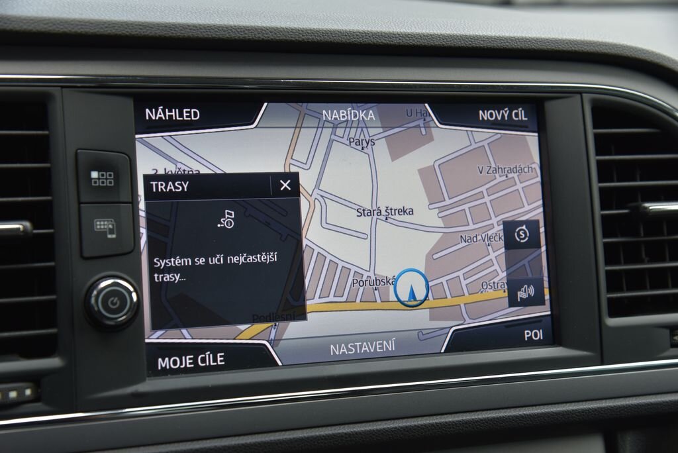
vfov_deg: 23.4
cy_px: 226
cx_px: 339
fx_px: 1093
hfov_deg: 34.5
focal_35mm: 58
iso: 500
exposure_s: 1/125
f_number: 5.6
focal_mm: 58
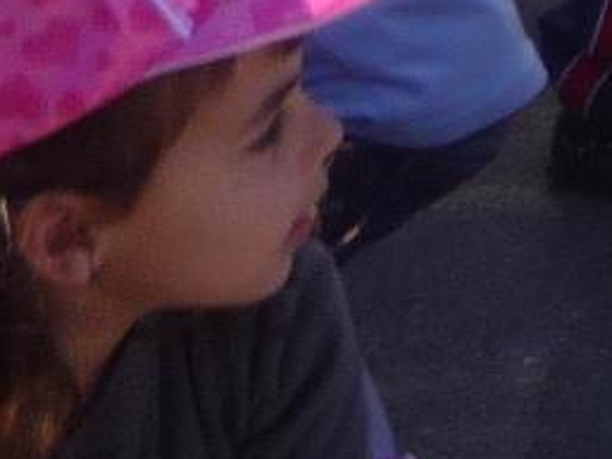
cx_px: 2353
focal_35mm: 239
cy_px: -576
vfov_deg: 6.0
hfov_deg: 6.7
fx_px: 4227
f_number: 4
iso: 100
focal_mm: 5.2
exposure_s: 1/320
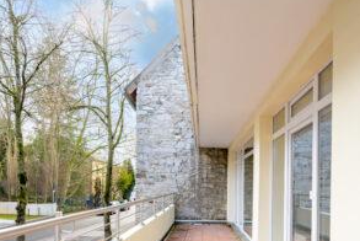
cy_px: 184
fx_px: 259
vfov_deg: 47.8
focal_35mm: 26
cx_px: 176
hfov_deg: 69.7
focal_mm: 15.5
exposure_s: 1/160
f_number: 9
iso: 250
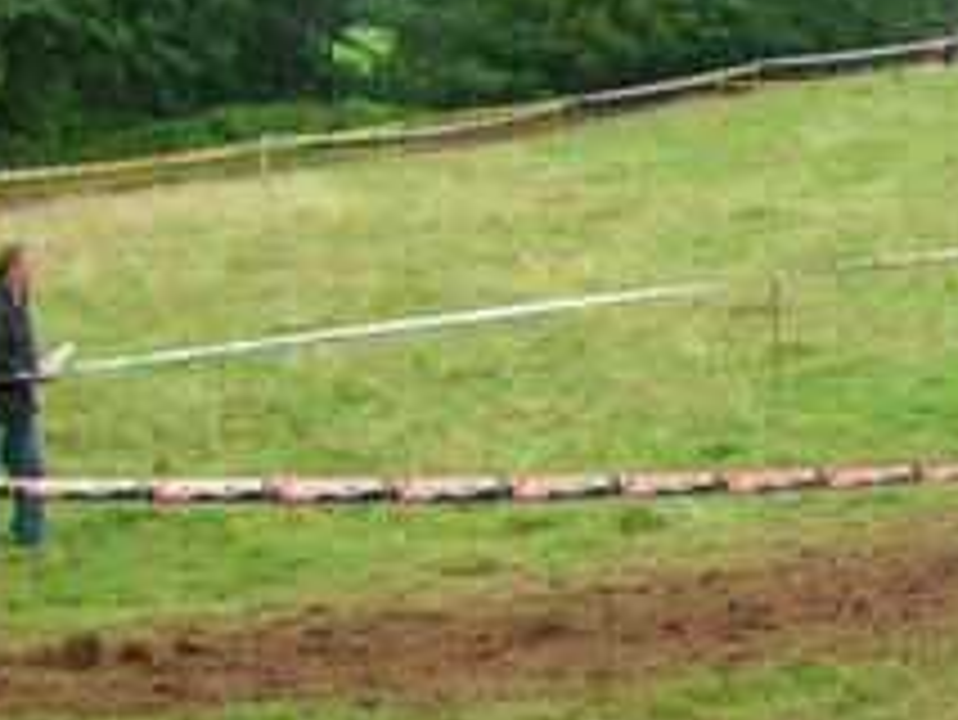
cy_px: 522
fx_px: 2908
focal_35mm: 105
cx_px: 1304
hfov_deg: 17.4
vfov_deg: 14.1
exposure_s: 1/197
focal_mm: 5.8
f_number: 2.8
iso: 50
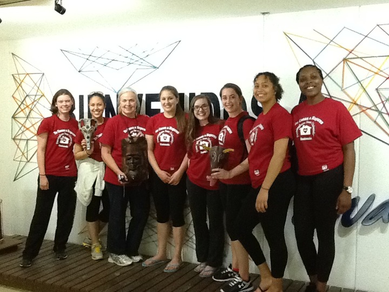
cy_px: 146
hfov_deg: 42.9
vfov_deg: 32.9
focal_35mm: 44
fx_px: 494
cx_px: 194
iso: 320
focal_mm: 2.03
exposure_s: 1/20
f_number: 2.4
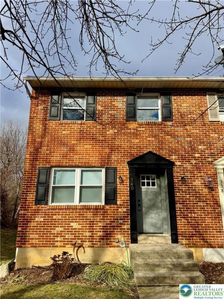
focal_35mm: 24
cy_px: 150
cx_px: 112
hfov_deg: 56.8
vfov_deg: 71.6
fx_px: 207
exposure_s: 1/4950
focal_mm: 6.76
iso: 80
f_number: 1.78
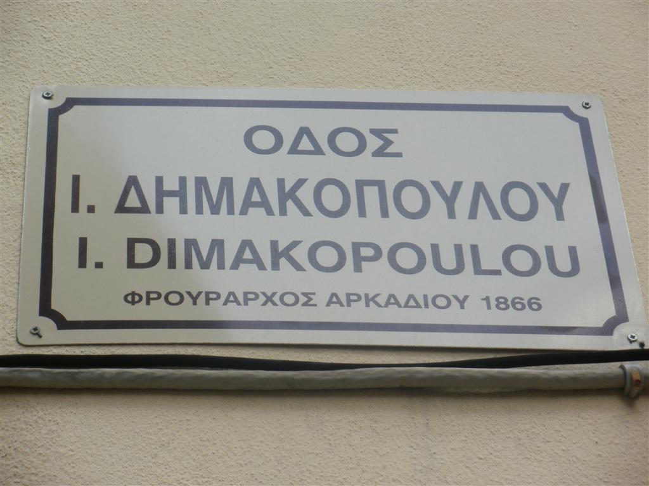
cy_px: 243
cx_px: 324
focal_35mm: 121
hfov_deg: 16.3
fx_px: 2269
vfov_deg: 12.2
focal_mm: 21.2
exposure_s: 1/320
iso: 100
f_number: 5.3
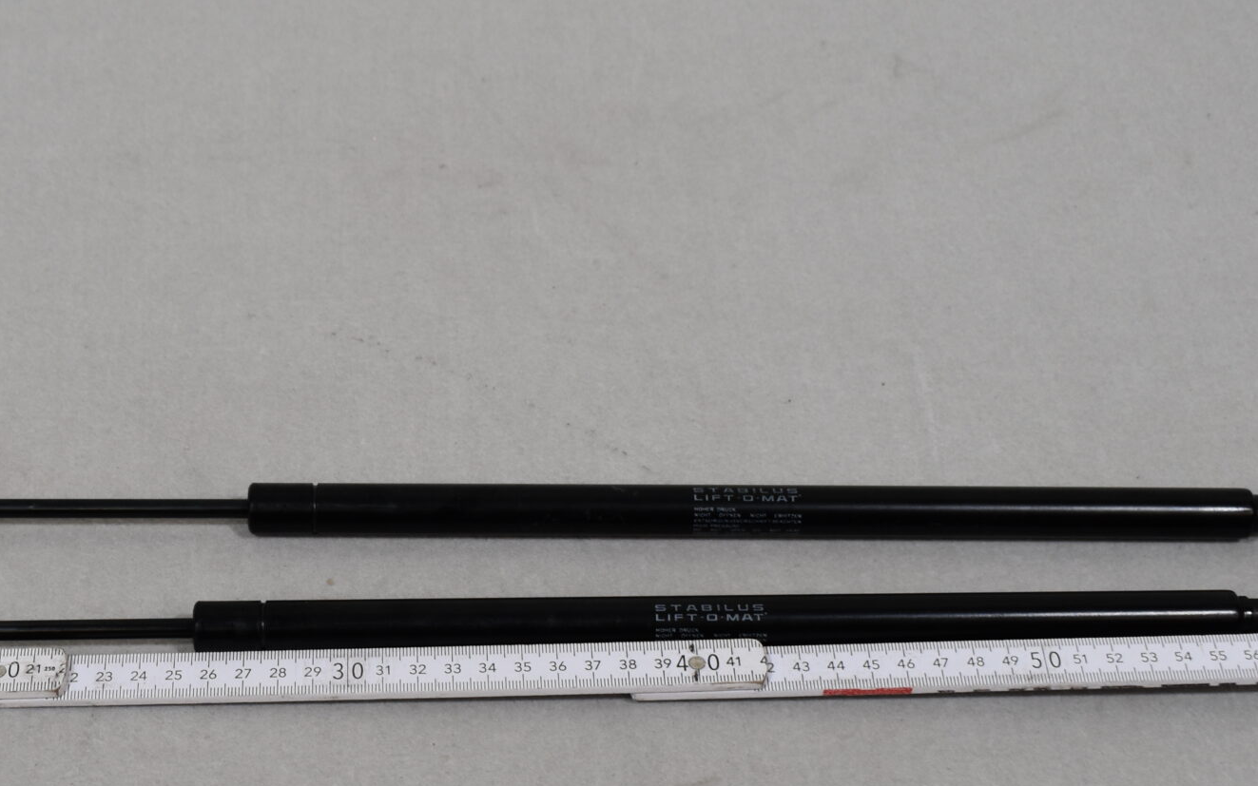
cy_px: 658
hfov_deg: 28.7
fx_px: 2434
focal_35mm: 71
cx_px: 362
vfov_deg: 18.1
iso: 400
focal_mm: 24
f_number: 5.6
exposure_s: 1/125
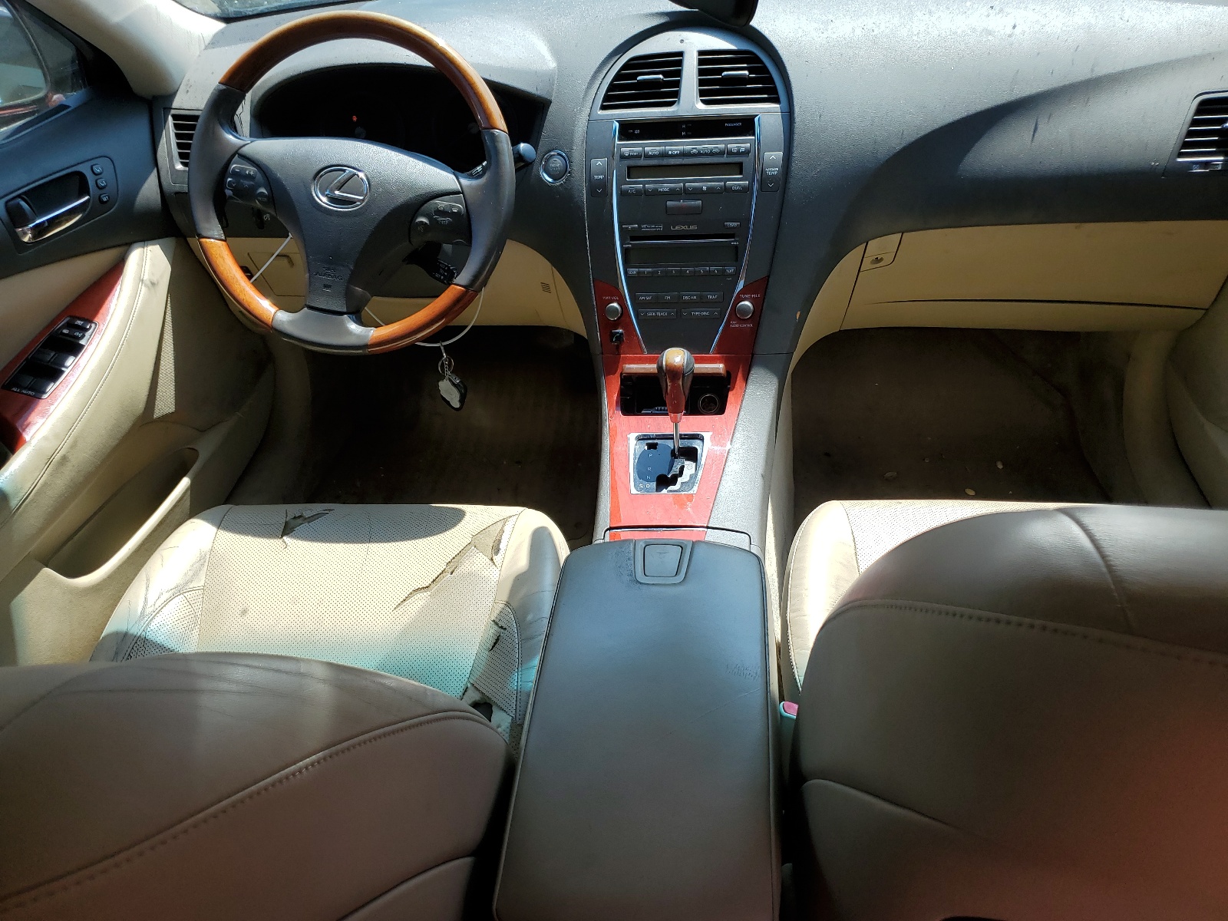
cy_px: 460
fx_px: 922
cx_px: 614
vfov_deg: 53.1
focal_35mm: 26
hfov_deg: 67.3
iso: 50
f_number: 1.5
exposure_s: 1/1111
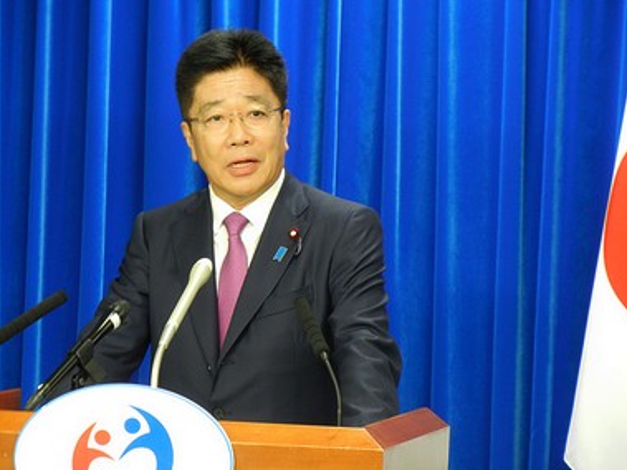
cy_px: 228
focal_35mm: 211
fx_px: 3821
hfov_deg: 9.4
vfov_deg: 7.0
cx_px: 329
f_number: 4.7
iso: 400
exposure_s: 1/12.5
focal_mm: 36
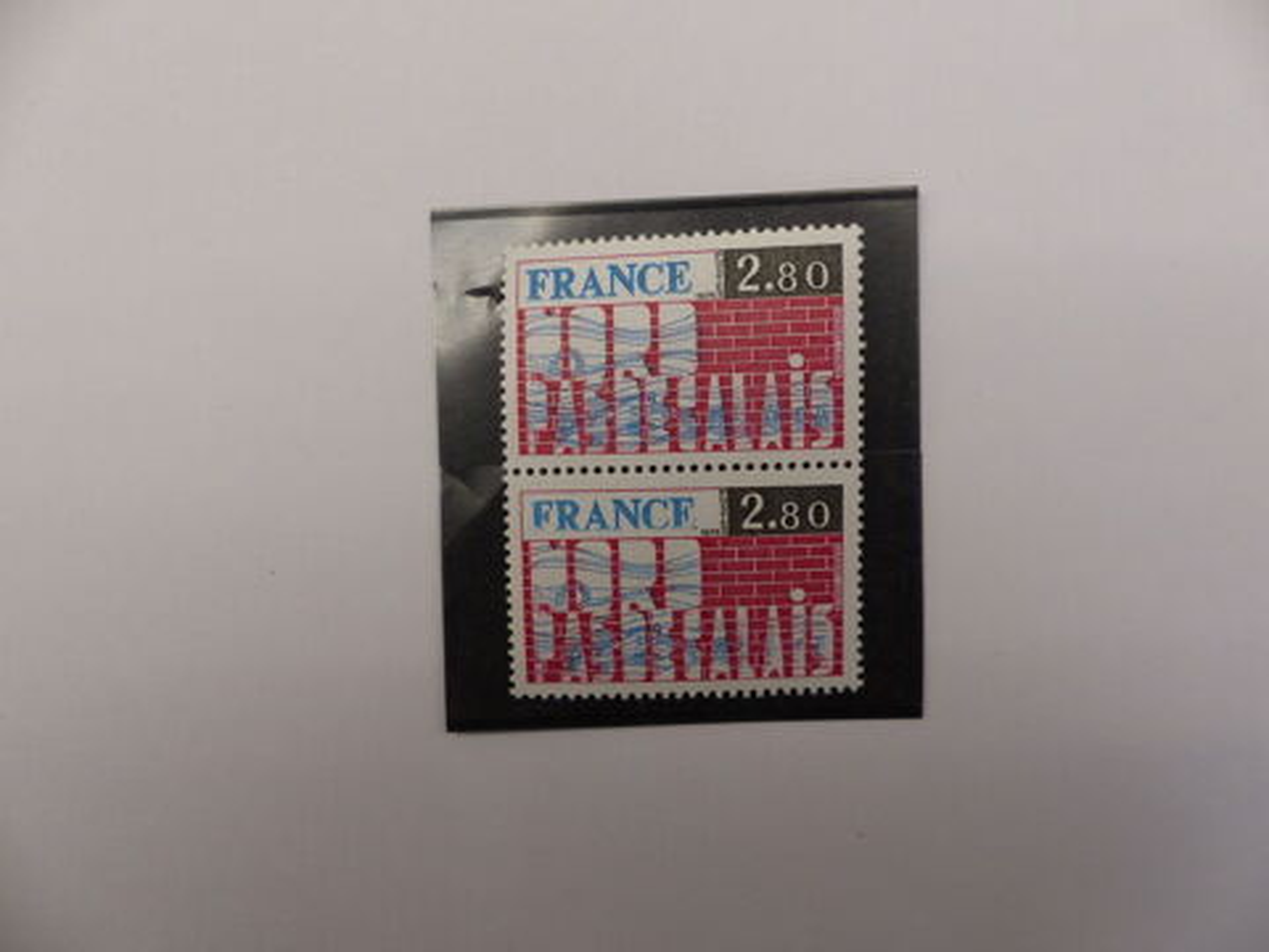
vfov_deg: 54.9
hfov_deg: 69.4
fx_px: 916
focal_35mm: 25
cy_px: 476
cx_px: 634
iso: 160
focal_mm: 4.5
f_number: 2.8
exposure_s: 1/60
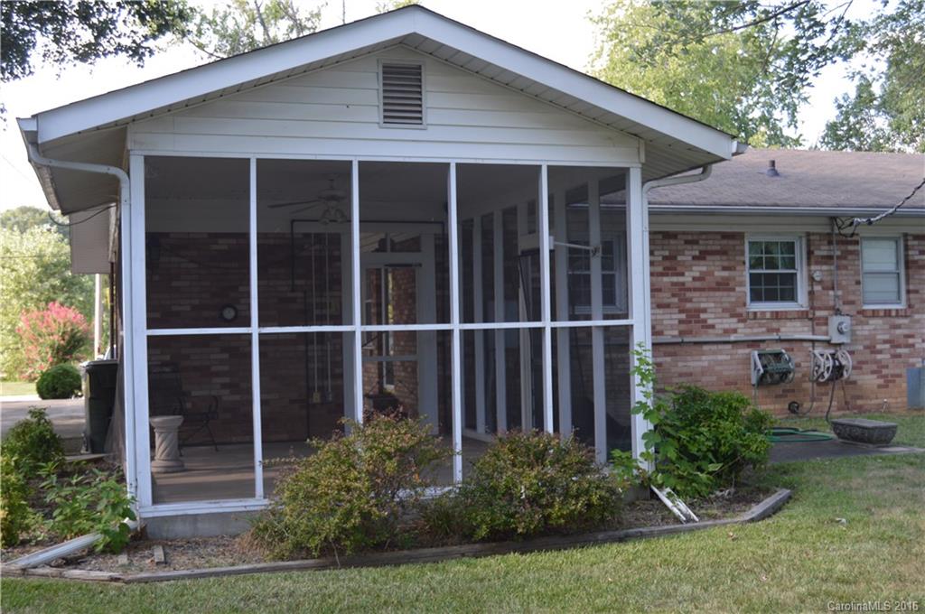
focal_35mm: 45
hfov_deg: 43.7
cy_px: 307
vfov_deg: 29.8
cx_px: 462
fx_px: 1155
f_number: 5.6
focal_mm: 30
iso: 180
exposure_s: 1/125
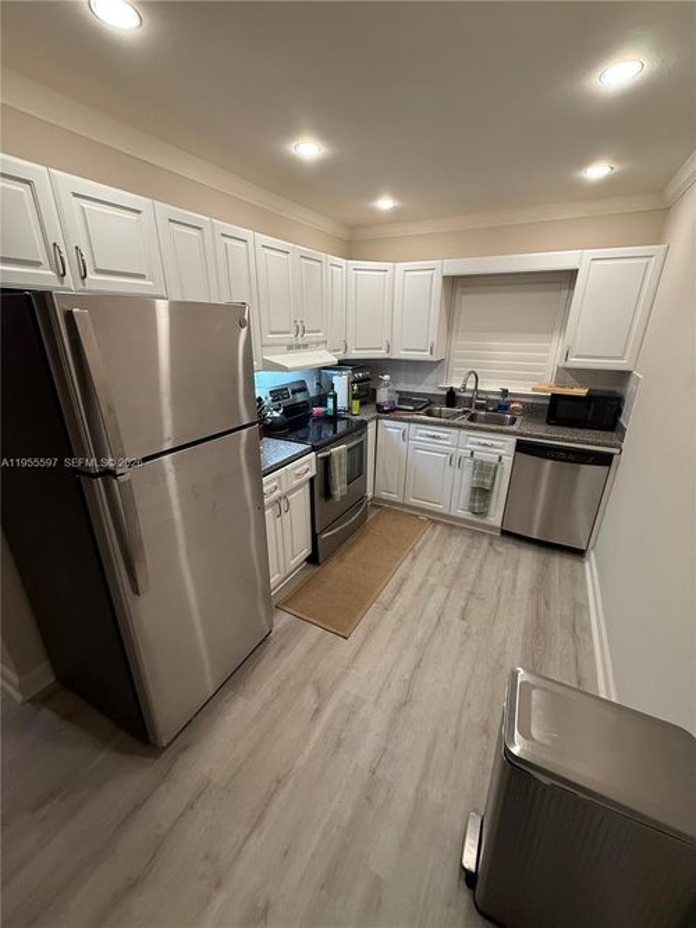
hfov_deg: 85.7
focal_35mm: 14
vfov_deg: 102.1
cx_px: 348
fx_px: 375
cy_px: 464
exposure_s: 1/120
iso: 320
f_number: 2.2
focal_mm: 2.22
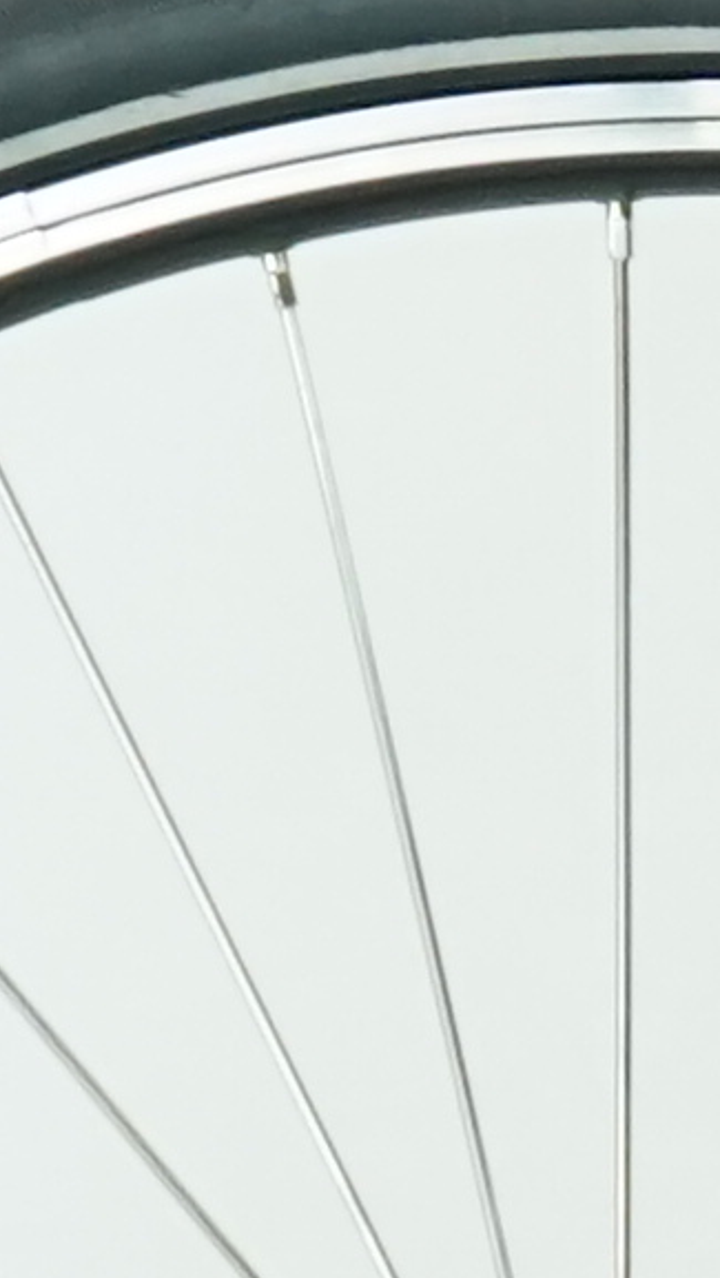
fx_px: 22140
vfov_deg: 3.3
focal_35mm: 653
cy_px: 633
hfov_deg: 1.8
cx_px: 4519
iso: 1600
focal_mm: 60
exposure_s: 1/200
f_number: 5.6
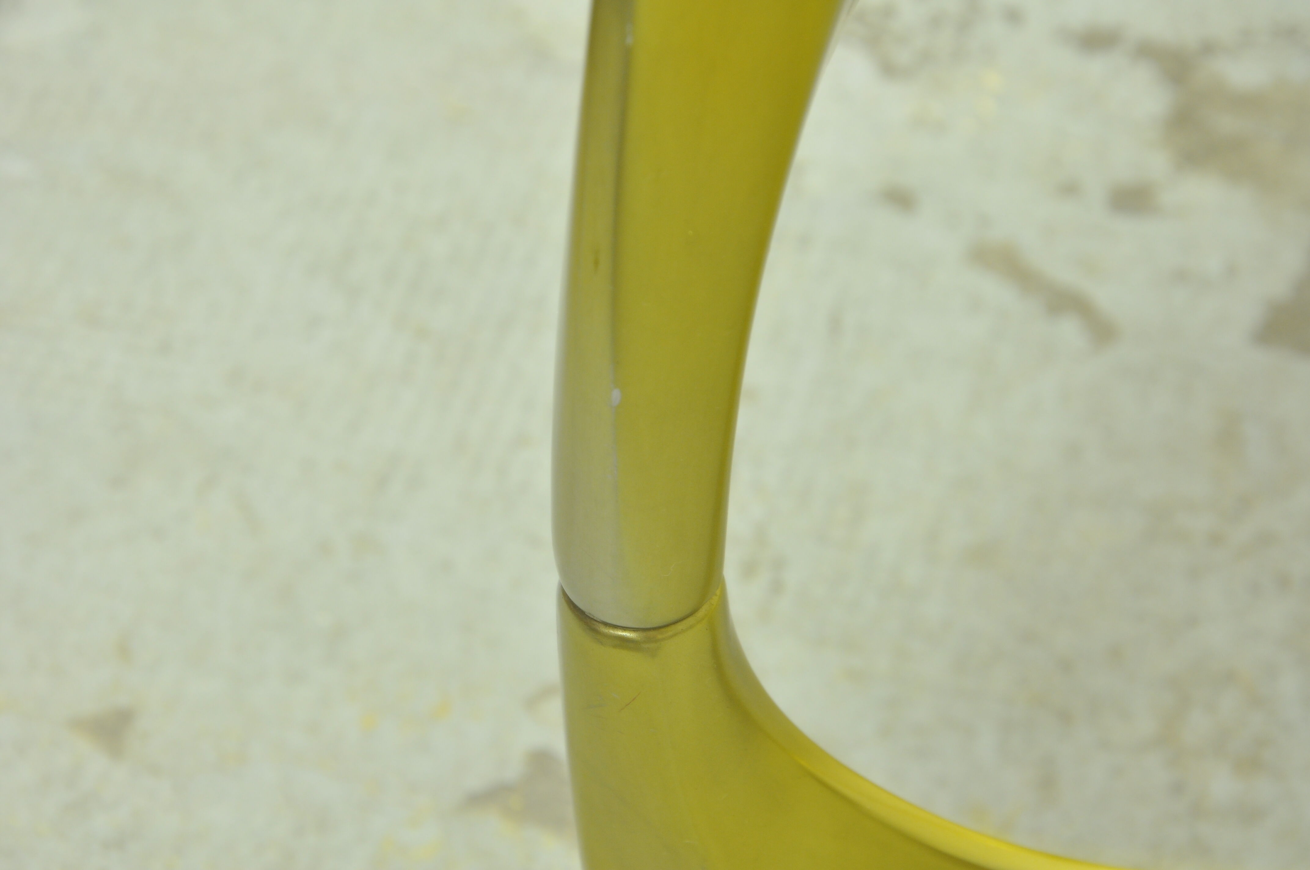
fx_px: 4634
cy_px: 435
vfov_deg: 10.7
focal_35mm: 128
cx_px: 655
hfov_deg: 16.1
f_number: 10
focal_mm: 85
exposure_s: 3
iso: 320
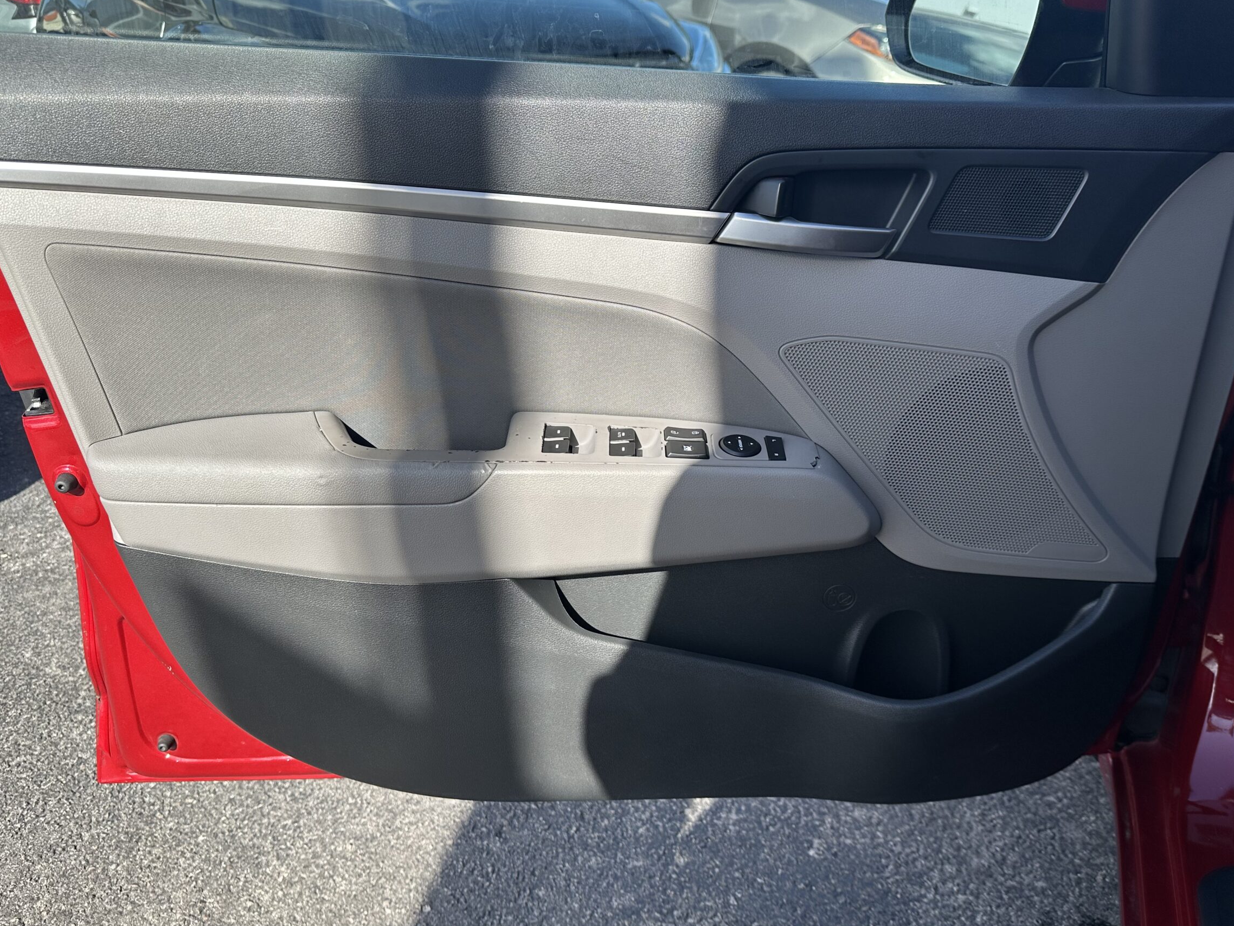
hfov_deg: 65.3
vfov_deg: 51.4
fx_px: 963
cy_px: 472
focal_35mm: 27
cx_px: 632
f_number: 1.78
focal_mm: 6.86
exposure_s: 1/1779
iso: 80
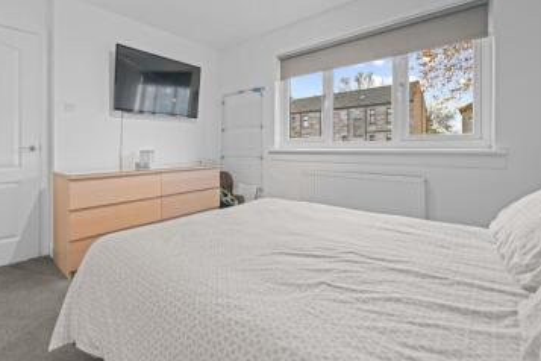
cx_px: 209
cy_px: 143
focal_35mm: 16
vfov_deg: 72.9
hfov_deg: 95.1
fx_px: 240
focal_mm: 12
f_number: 20
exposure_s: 1.6
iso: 800
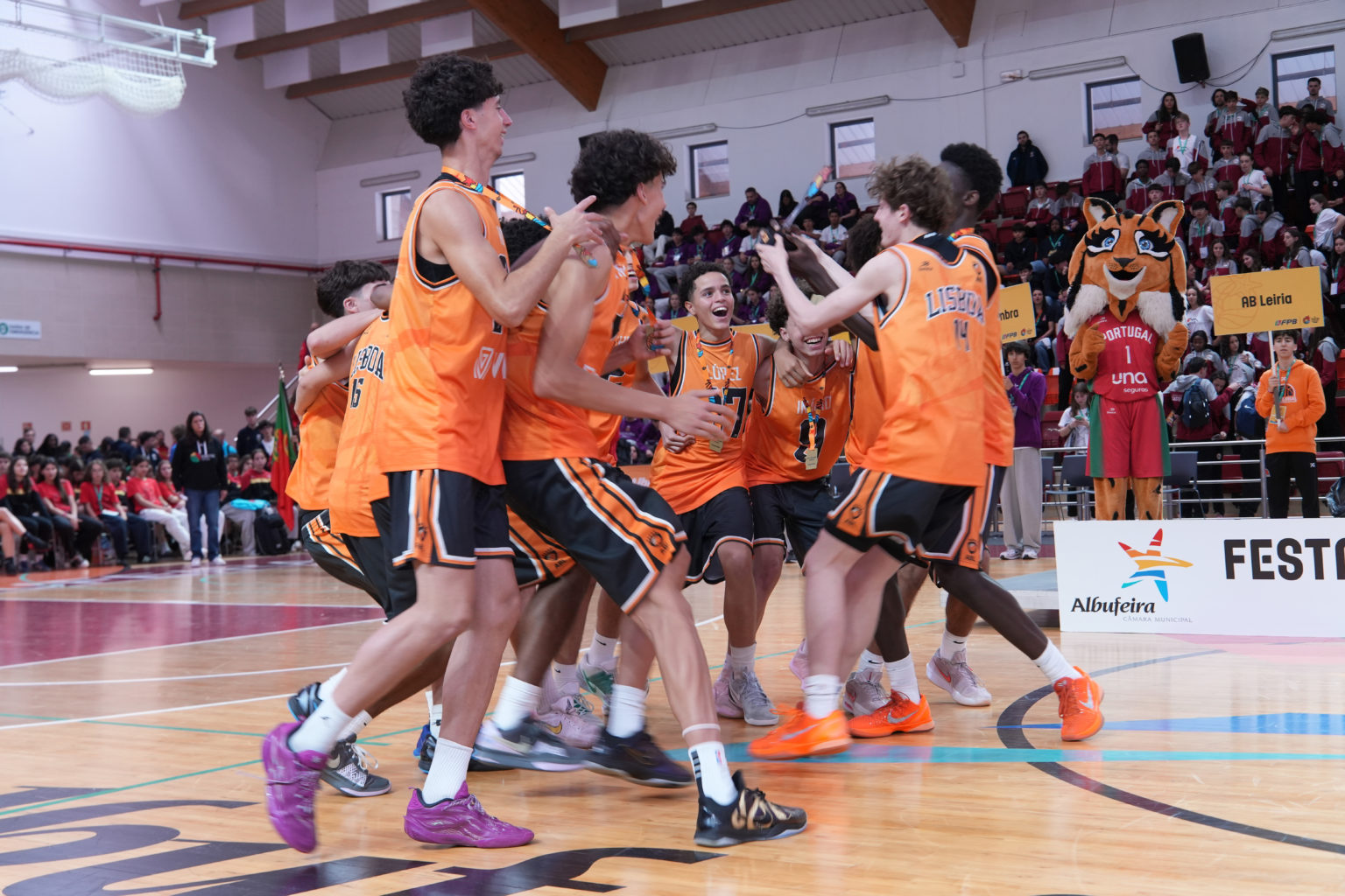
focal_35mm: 49
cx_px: 672
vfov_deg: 27.5
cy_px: 448
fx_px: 1831
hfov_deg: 40.3
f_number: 6.3
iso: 1250
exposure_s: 1/250
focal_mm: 49
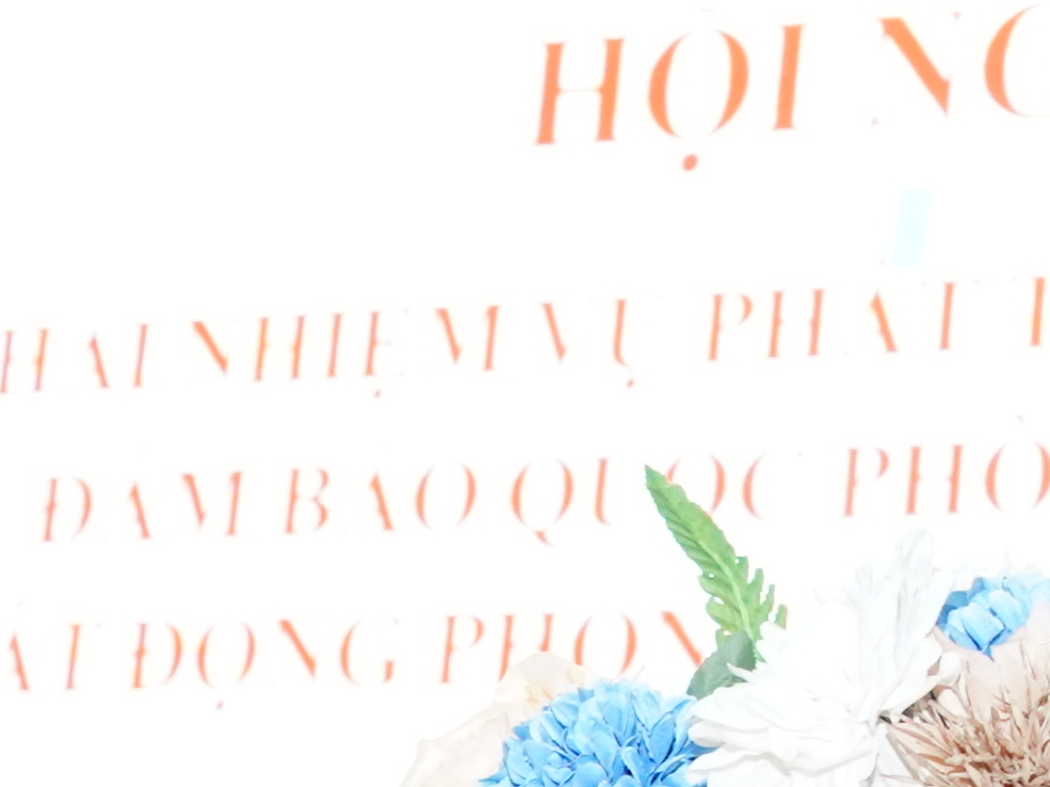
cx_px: 1628
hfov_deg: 12.7
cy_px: 336
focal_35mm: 146
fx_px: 4428
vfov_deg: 10.2
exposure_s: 1/100
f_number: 5.6
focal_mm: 29
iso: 3200
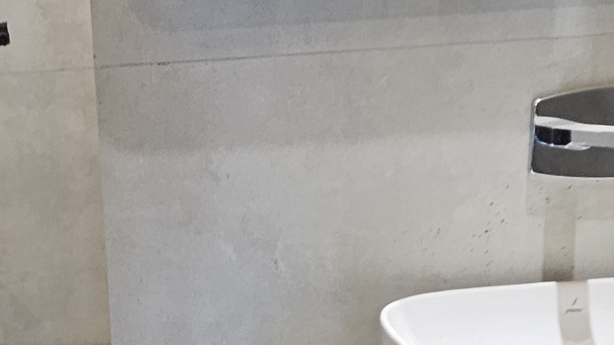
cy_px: 406
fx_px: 961
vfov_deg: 19.3
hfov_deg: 34.2
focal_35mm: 59
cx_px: 106
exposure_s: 1/50
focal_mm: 2.2
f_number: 2.2
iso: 160
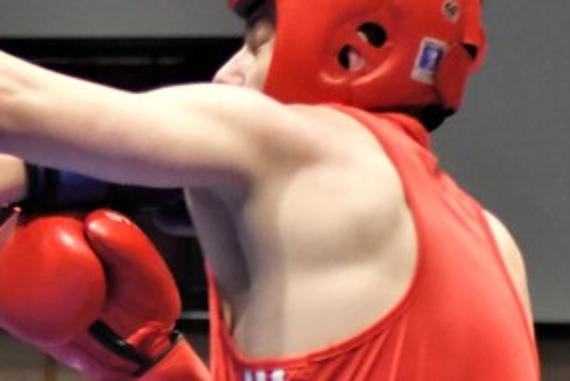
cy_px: 392
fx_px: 3643
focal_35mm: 230
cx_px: -194
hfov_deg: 8.8
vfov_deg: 6.0
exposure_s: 1/640
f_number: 2.8
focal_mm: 44
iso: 3200
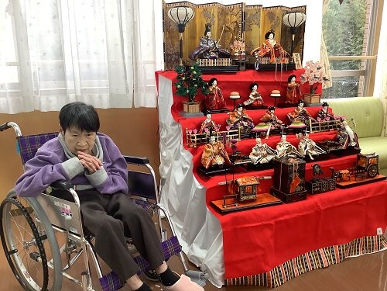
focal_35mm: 31
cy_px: 146
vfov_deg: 45.4
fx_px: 347
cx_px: 194
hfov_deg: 58.4
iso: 80
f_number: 2.4
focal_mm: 3.3
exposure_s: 1/60
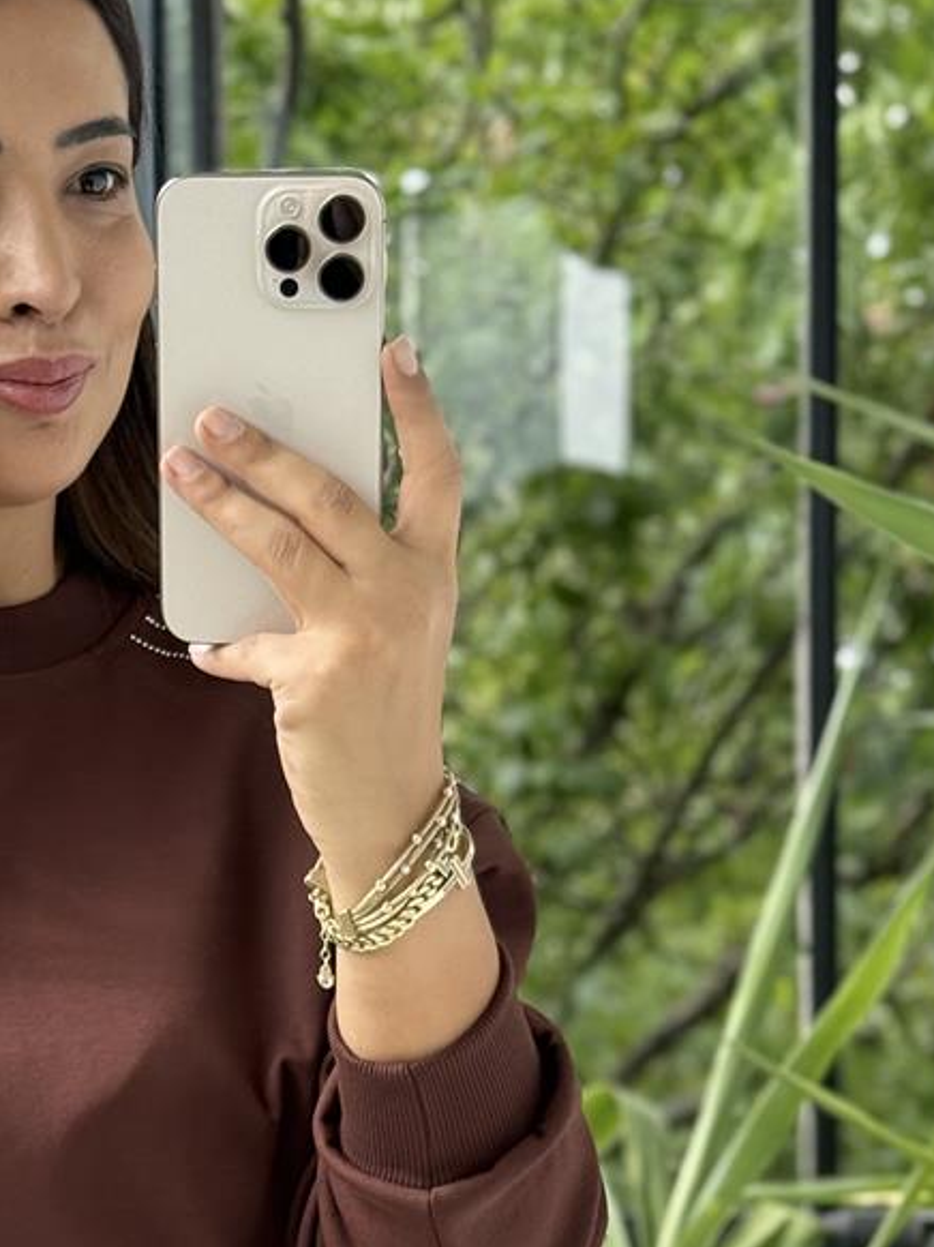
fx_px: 3960
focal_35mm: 110
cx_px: -28
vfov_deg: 17.5
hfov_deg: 13.2
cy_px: 1205
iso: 100
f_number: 1.78
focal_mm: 6.76
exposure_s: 1/287
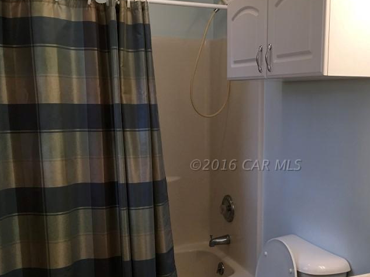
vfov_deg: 32.8
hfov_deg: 42.4
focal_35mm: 44
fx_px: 470
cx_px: 245
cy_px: 164
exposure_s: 1/30
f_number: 2.2
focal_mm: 4.15
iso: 32
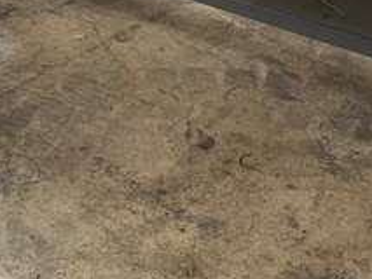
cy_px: -106
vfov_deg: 17.5
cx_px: 194
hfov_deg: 25.0
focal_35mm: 78
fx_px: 839
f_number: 1.8
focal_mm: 4.25
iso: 160
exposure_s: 1/60
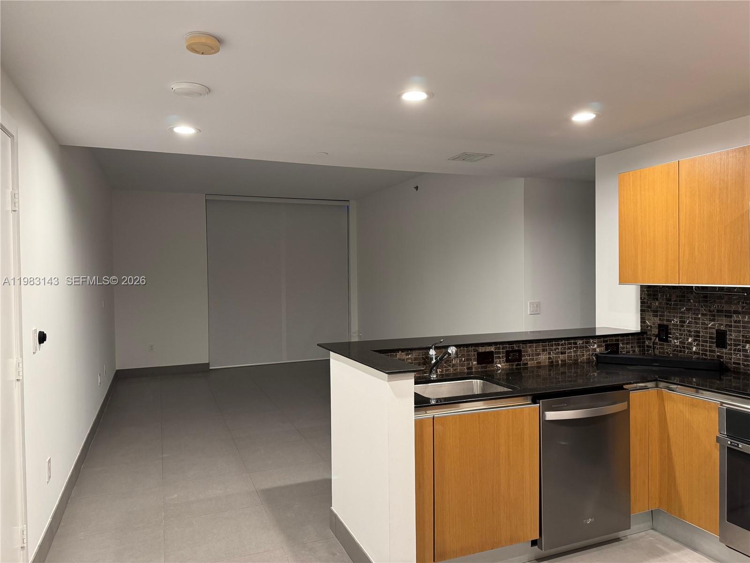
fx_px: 520
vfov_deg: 56.8
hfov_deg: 71.6
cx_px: 375
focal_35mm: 24
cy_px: 282
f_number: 1.78
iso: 250
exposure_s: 1/60
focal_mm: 6.76
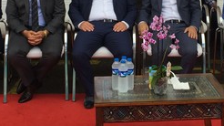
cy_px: 0
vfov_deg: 13.8
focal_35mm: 86
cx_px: 132
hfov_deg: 24.7
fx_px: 510
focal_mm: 4.15
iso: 32
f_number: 2.2
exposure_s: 1/250
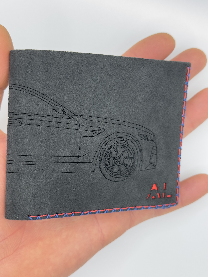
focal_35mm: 49
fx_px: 393
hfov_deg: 29.7
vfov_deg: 38.9
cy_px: 136
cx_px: 103
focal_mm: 6.86
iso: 80
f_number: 1.78
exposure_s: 1/421
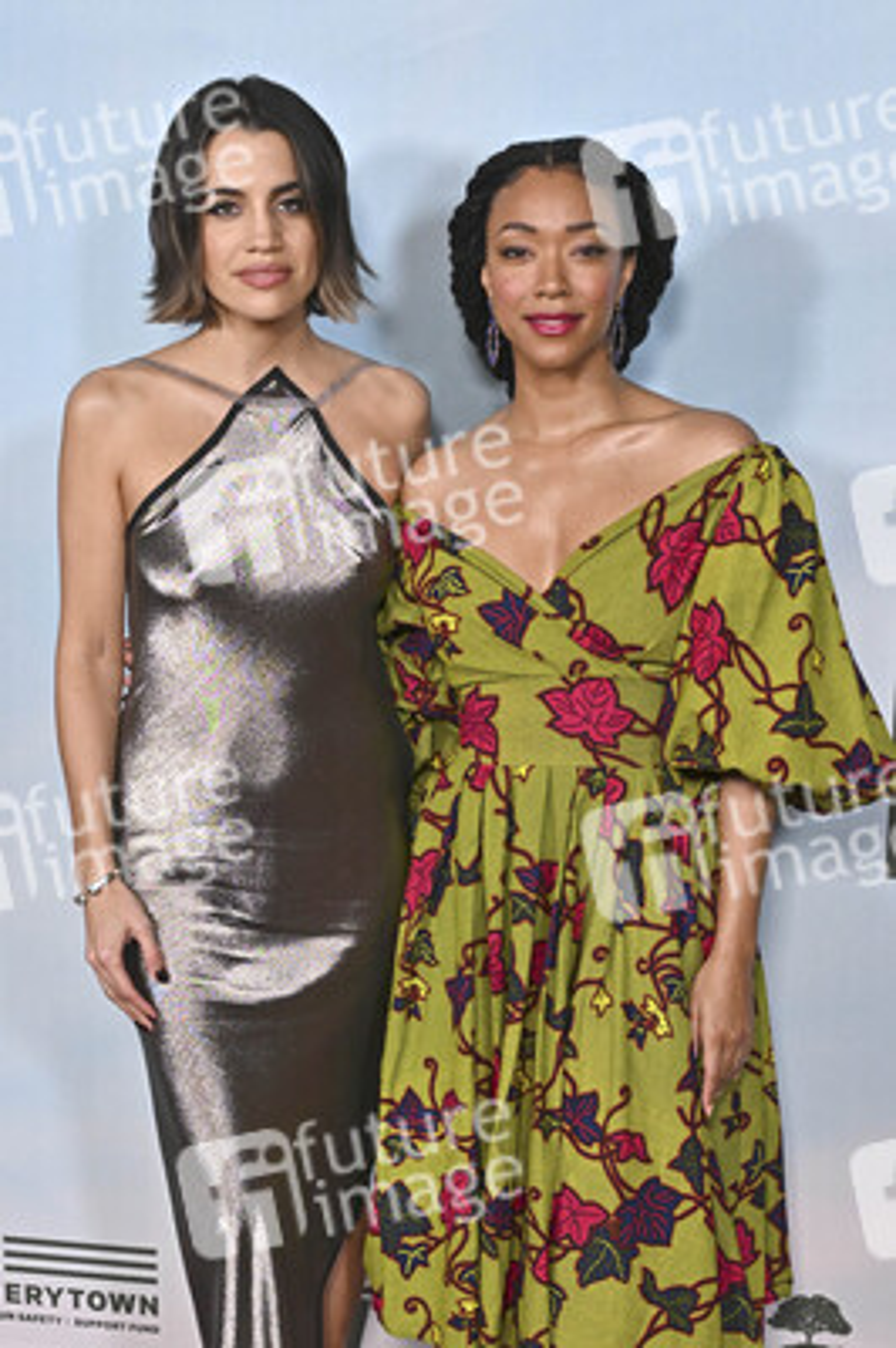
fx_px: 1533
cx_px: 448
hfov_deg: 32.6
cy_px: 674
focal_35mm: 41
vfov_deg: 47.4
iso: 1800
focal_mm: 41
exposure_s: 1/250
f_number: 4.5
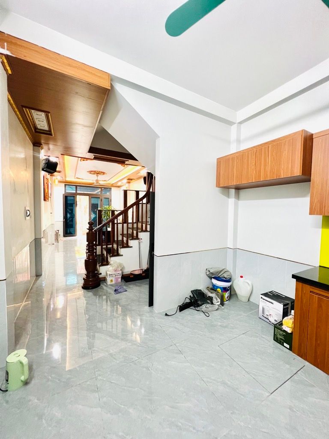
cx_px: 164
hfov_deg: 89.9
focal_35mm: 13
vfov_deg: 106.2
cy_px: 220
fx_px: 165
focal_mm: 1.57
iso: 200
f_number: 1.8
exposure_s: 1/100
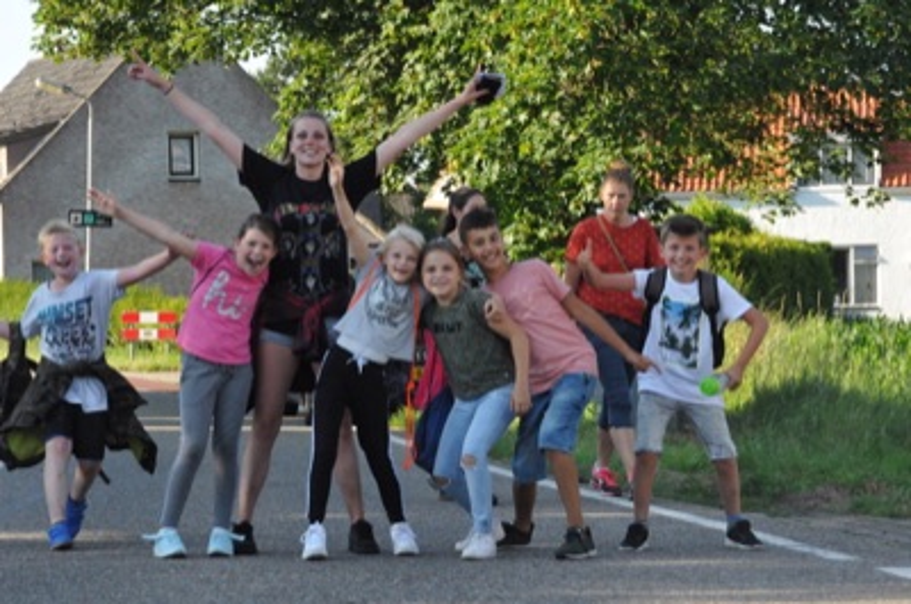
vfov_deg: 9.6
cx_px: 456
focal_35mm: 142
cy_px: 302
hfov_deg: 14.4
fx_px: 3599
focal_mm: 95
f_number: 11
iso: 2000
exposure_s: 1/500
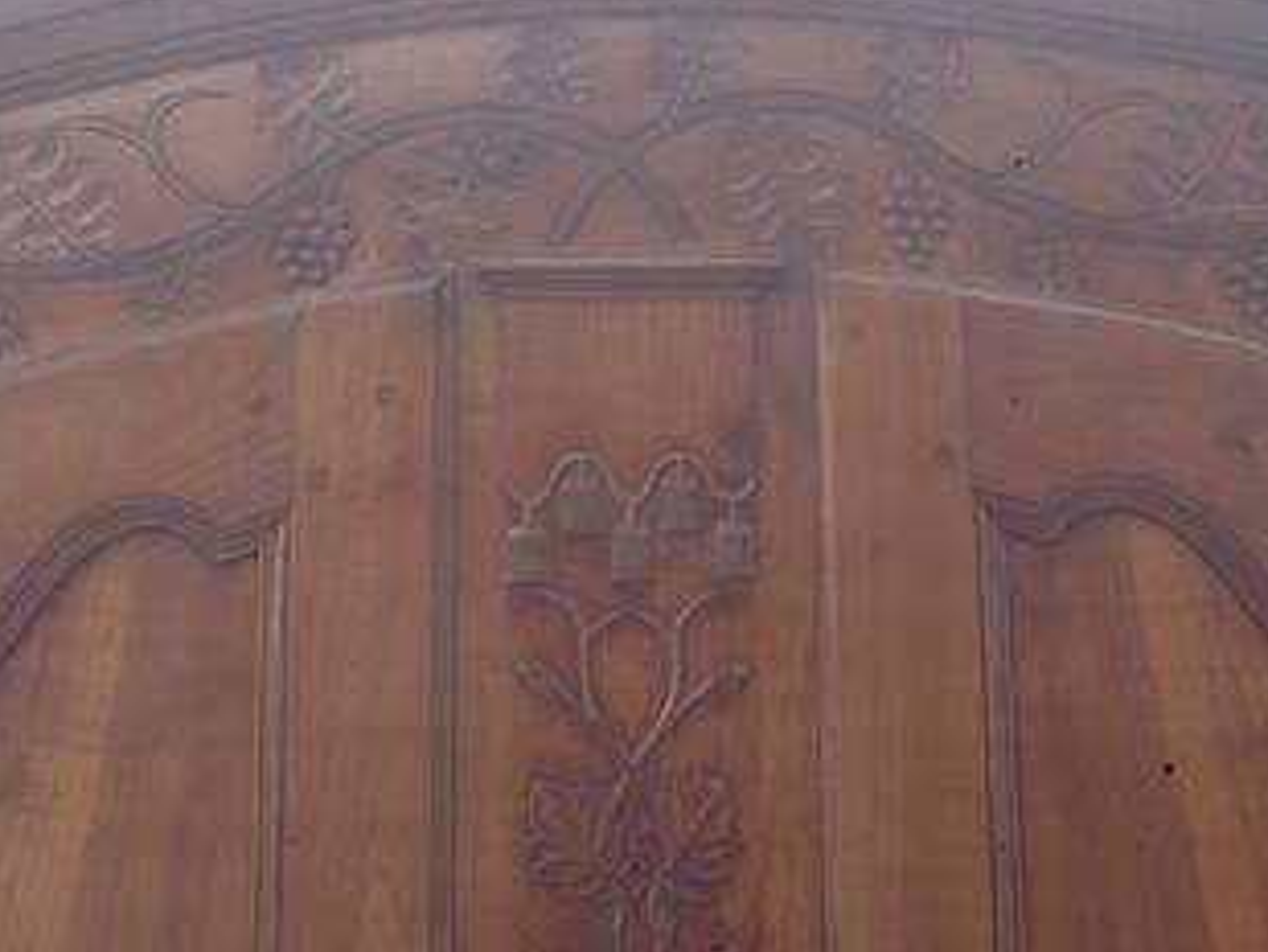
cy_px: 369
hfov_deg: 30.3
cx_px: 628
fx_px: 2345
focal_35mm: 64
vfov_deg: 22.9
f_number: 2.4
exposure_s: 1/231
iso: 50
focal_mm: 4.12
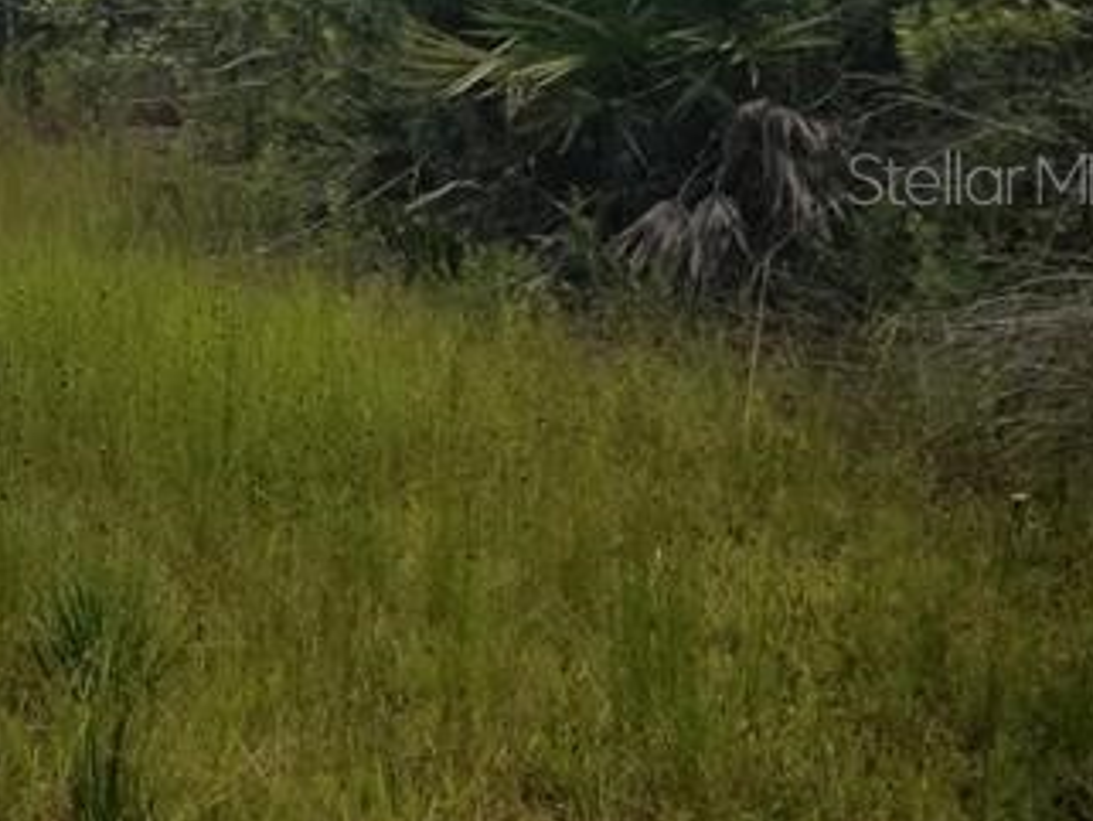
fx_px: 2622
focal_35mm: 83
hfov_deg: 20.1
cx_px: -575
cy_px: 177
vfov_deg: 17.7
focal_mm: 4.25
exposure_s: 1/2257
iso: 50
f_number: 1.7
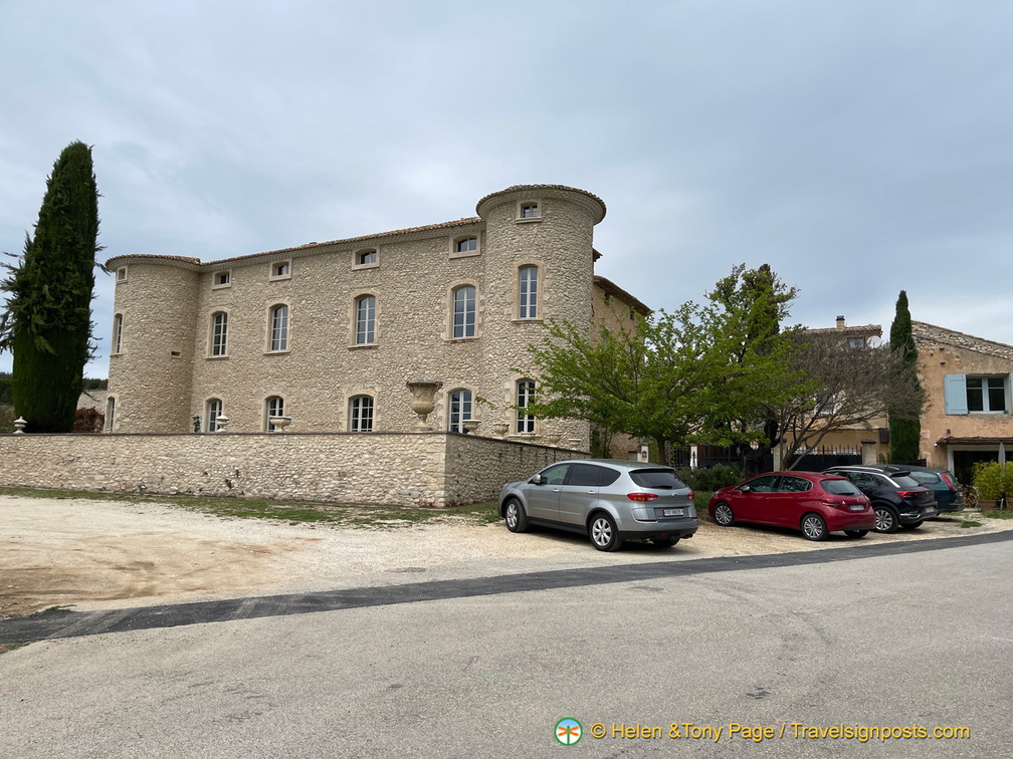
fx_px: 761
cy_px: 380
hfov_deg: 67.3
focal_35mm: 26
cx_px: 506
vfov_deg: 53.1
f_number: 1.6
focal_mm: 5.1
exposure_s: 1/7937
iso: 50
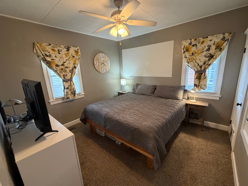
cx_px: 131
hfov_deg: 98.1
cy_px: 94
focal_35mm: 15
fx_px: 107
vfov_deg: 81.7
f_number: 2.2
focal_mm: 2.22
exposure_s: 1/60
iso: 400
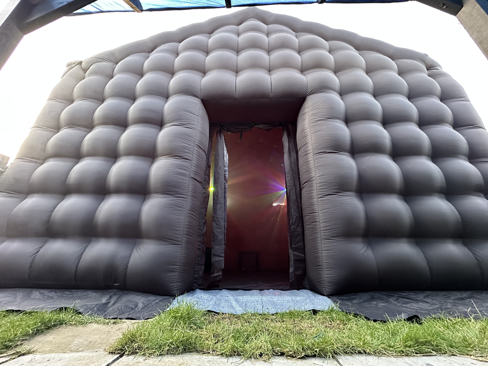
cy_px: 183
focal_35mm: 14
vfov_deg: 85.7
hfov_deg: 102.1
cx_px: 244
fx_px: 197
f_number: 2.2
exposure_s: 1/60
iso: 400
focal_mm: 2.22
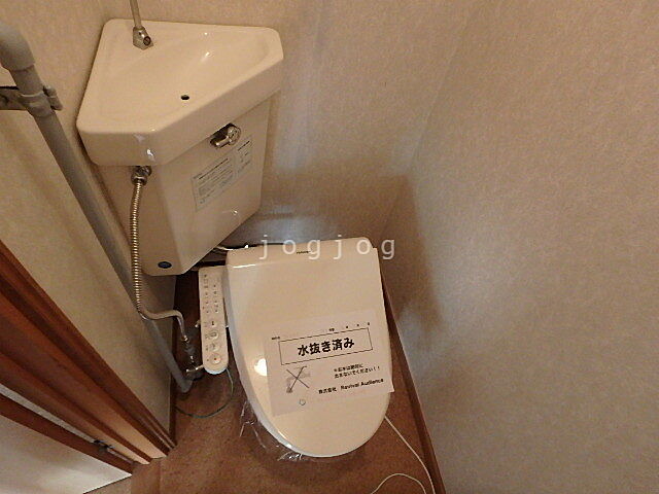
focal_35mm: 21
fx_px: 400
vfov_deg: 63.4
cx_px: 330
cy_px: 247
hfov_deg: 79.0
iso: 640
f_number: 3.5
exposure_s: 1/30
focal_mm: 3.7
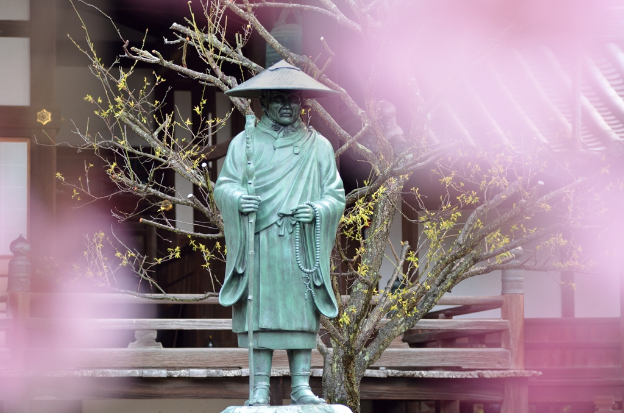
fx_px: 2335
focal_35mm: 135
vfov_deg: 10.1
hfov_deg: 15.2
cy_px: 206
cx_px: 312
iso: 400
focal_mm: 90
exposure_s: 1/60
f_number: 4
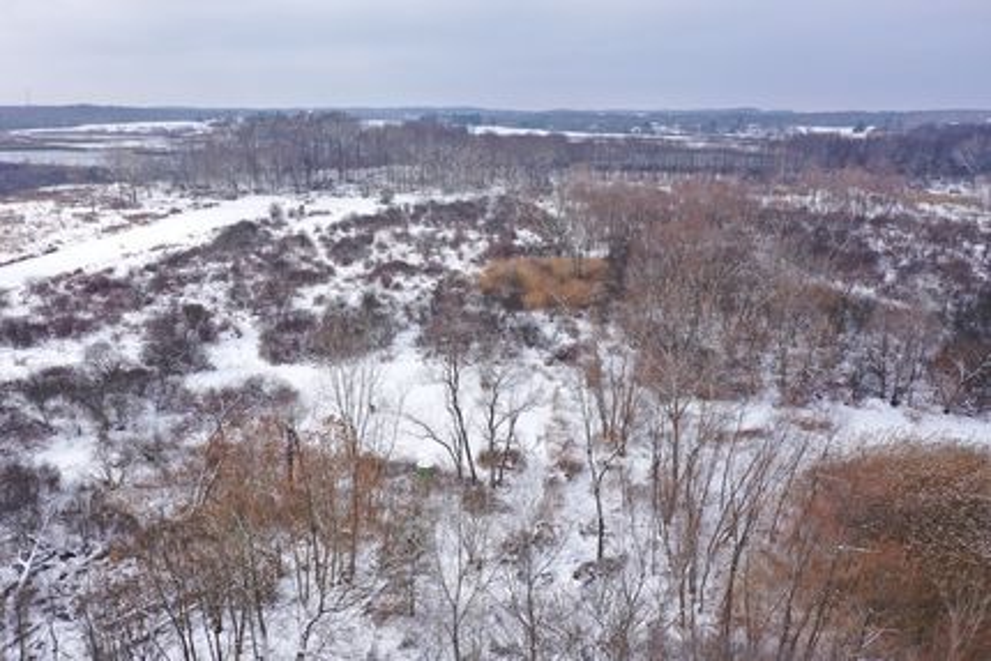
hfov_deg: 65.5
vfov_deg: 46.4
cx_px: 496
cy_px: 330
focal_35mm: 28
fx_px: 771
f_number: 5.6
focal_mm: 10.26
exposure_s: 1/400
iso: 100
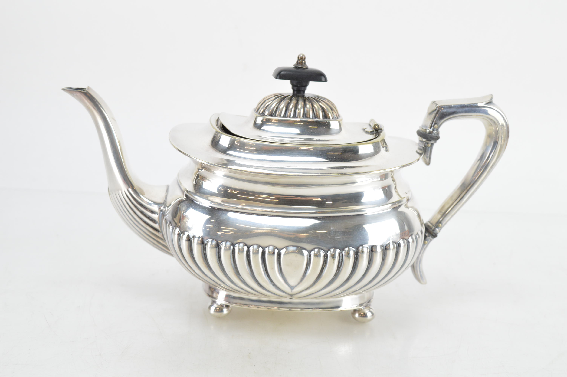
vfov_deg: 23.7
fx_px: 897
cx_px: 284
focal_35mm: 57
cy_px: 188
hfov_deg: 35.1
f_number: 6.3
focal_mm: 38
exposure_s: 1/80
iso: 800
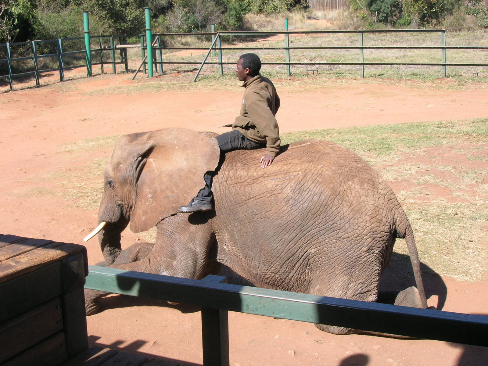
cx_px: 244
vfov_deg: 31.5
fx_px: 648
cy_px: 183
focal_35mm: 46
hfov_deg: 41.2
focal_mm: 7.7
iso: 50
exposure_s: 1/142
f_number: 5.4
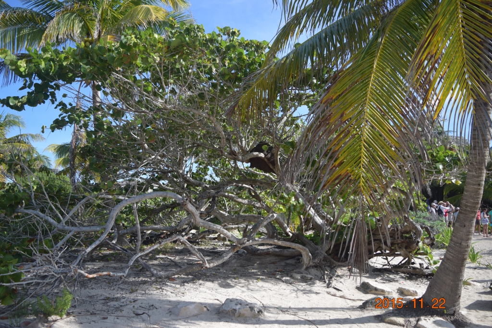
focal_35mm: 30
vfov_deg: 43.6
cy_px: 164
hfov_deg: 61.9
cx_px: 246
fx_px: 410
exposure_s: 1/1250
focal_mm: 20
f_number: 3.8
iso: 200
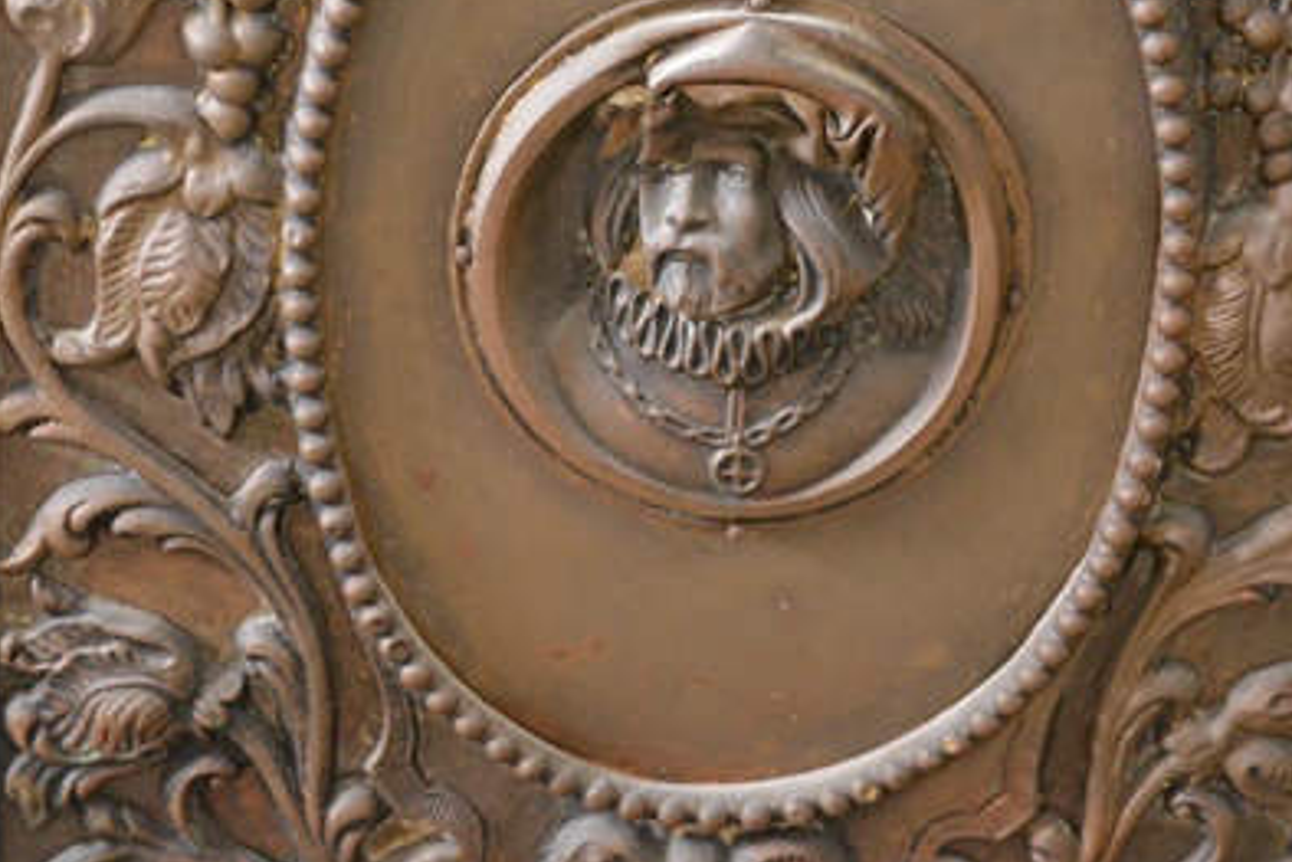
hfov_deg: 19.9
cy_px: 216
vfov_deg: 13.3
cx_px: 626
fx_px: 3689
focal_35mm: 103
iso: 3200
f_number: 5.3
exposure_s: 1/30
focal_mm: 45
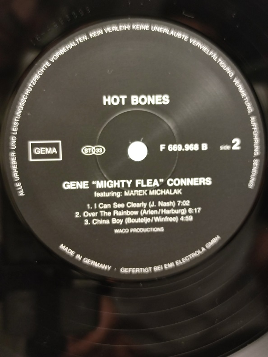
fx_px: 495
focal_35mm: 48
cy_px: 178
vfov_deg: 39.7
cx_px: 134
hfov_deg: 30.3
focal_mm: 6.72
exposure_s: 1/60
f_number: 1.69
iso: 1445
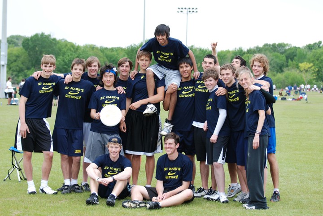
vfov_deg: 13.1
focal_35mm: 105
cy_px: 108
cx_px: 162
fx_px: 943
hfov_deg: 19.4
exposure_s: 1/250
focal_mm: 70
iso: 200
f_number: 4.5
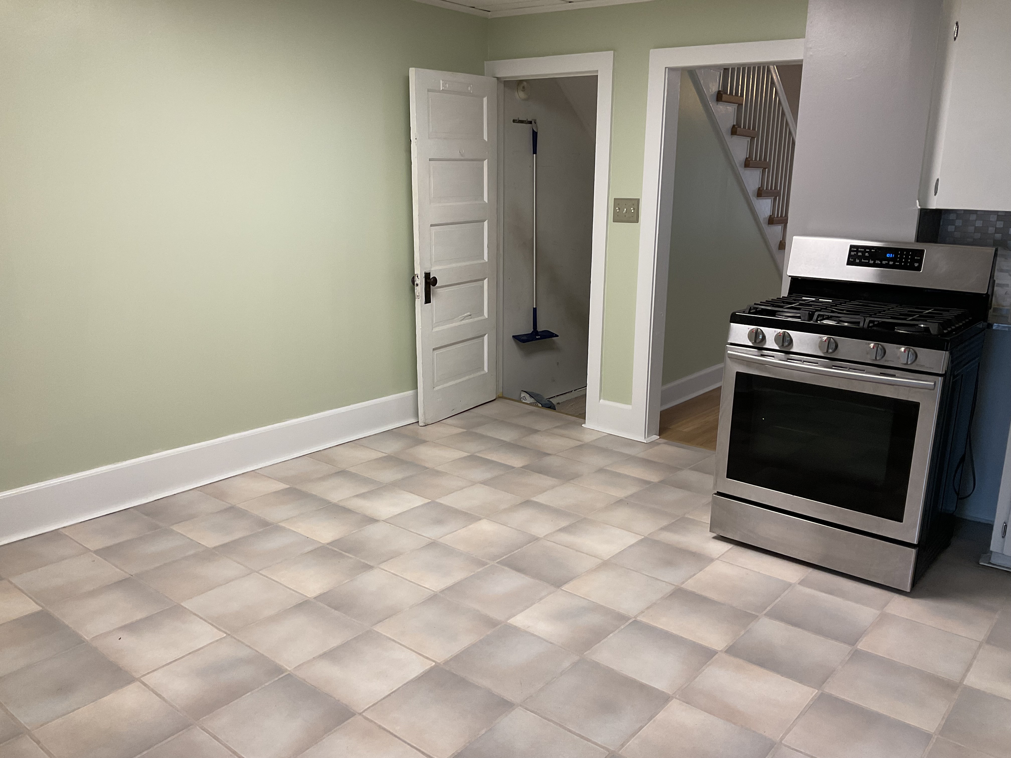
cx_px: 506
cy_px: 379
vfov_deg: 48.2
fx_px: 847
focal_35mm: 29
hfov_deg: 61.7
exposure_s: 1/60
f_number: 1.8
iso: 64
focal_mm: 3
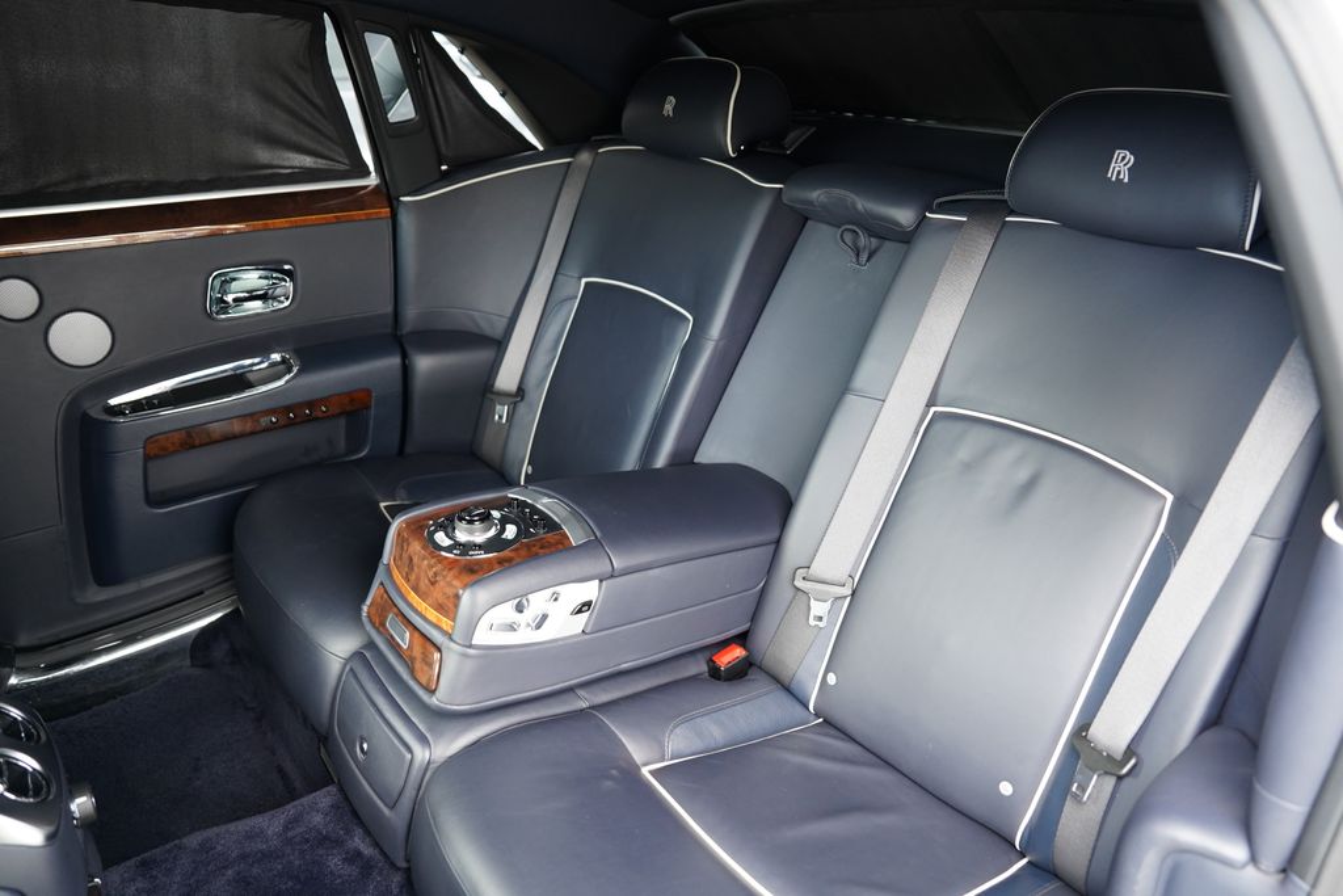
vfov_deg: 53.1
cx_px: 672
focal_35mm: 24
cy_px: 448
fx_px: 895
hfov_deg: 73.7
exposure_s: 1/160
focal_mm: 24
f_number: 2.8
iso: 1600
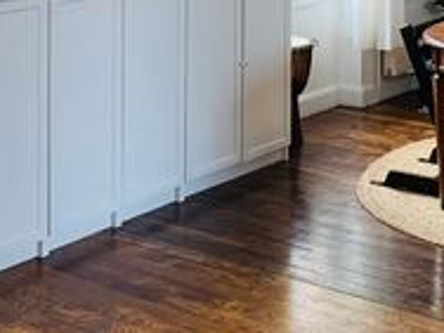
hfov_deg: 23.1
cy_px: -168
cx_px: 376
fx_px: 1065
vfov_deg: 16.2
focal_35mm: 83
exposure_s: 1/112
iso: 100
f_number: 1.8
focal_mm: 4.25
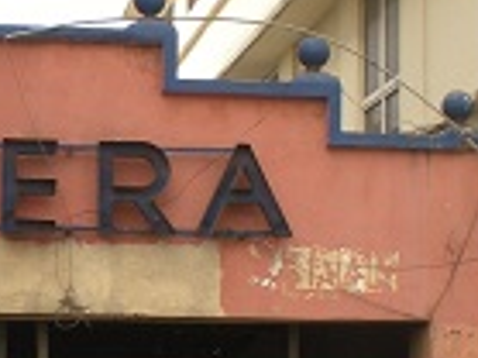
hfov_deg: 14.3
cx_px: 48
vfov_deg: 10.7
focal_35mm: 137
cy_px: 353
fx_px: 1890
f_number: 4.6
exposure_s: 1/168
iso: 64
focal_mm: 6.3
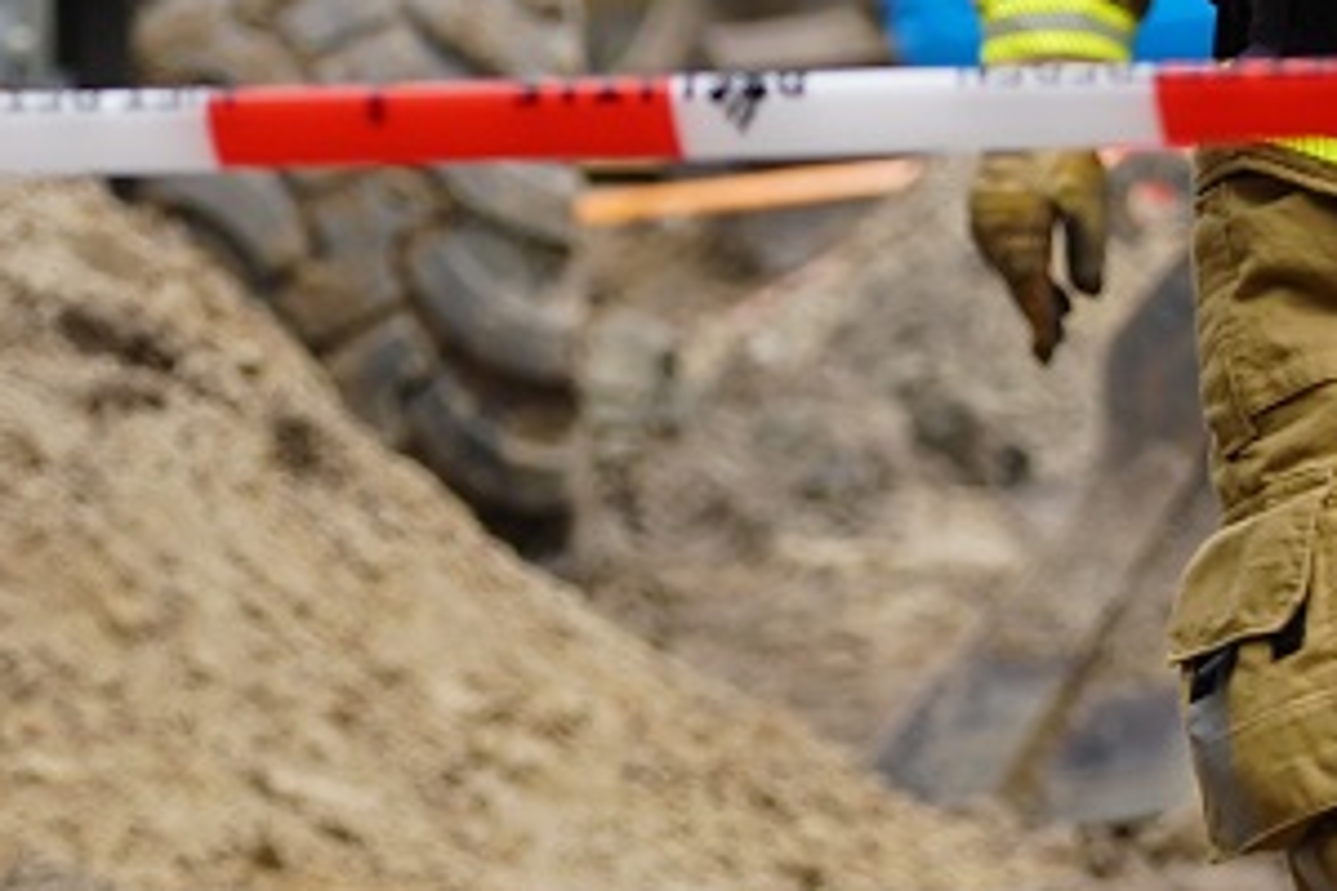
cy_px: -192
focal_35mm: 922
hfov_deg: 2.2
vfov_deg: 1.5
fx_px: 34239
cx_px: 593
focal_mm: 144
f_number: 5
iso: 100
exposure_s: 1/320
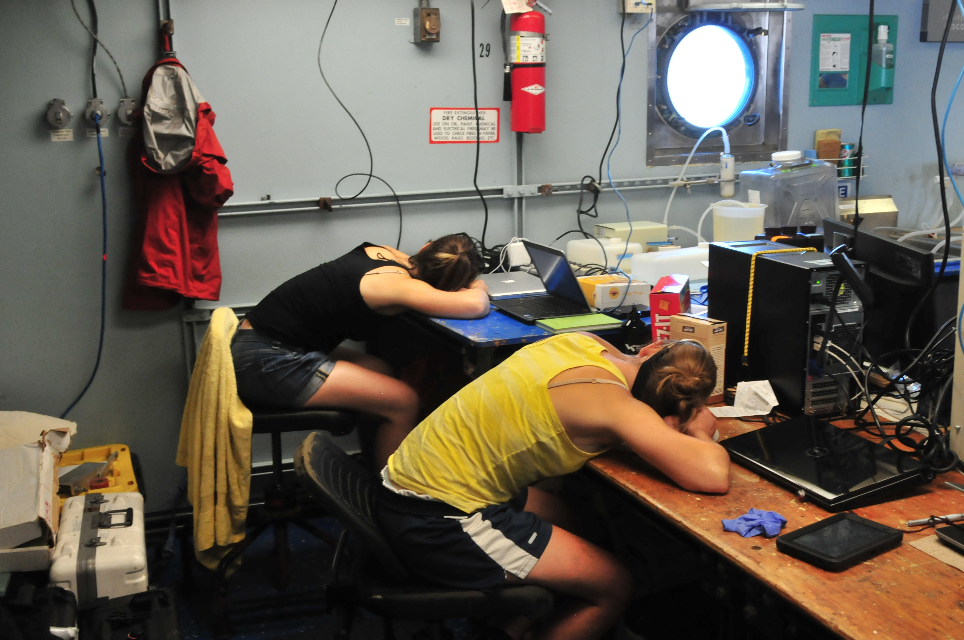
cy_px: 303
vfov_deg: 34.1
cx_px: 543
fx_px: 1043
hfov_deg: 49.5
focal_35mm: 39
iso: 800
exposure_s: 1/125
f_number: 5.6
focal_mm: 22
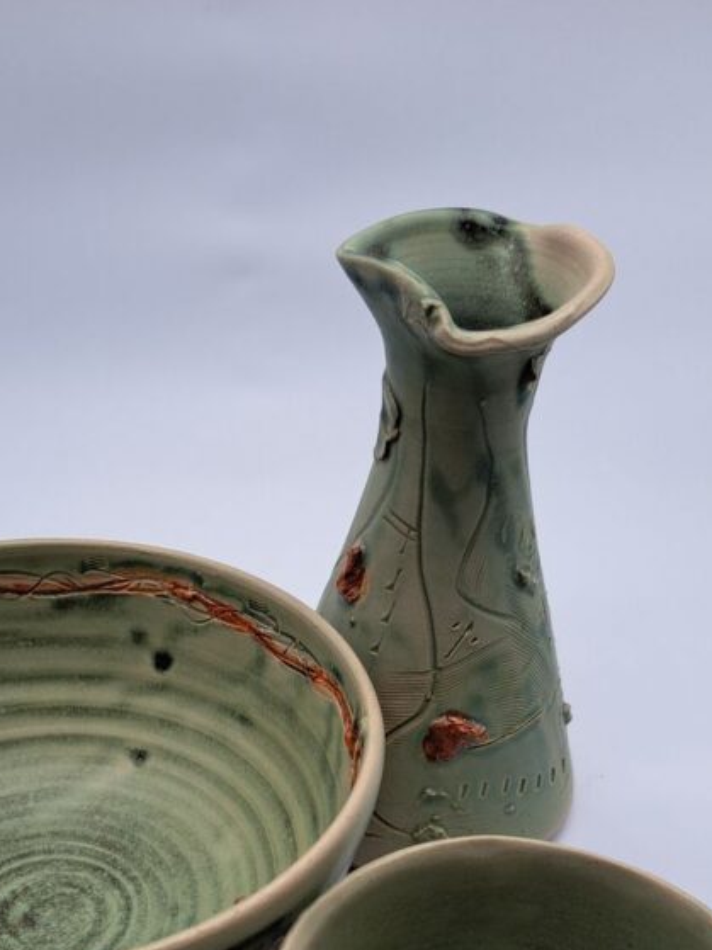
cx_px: 218
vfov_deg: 40.6
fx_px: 1207
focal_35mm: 44
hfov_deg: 32.5
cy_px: 800
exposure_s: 1/177
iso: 50
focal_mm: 5.23
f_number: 1.8
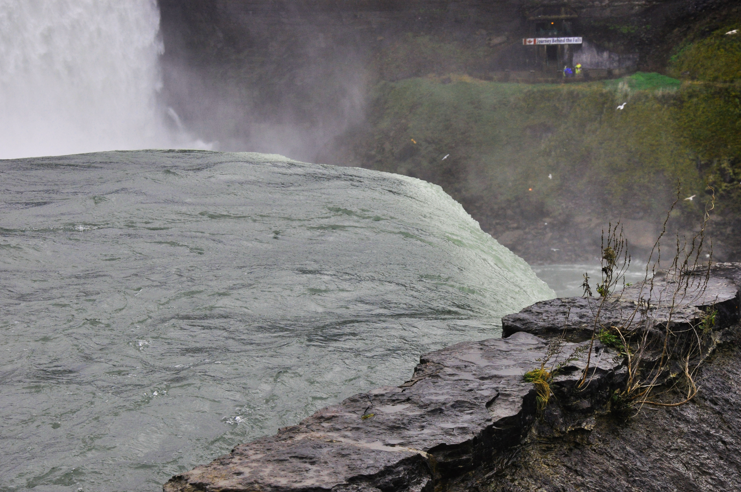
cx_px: 370
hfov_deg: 18.2
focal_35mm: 112
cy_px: 246
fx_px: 2313
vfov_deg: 12.1
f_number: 10
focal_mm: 75
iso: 800
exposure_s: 1/640
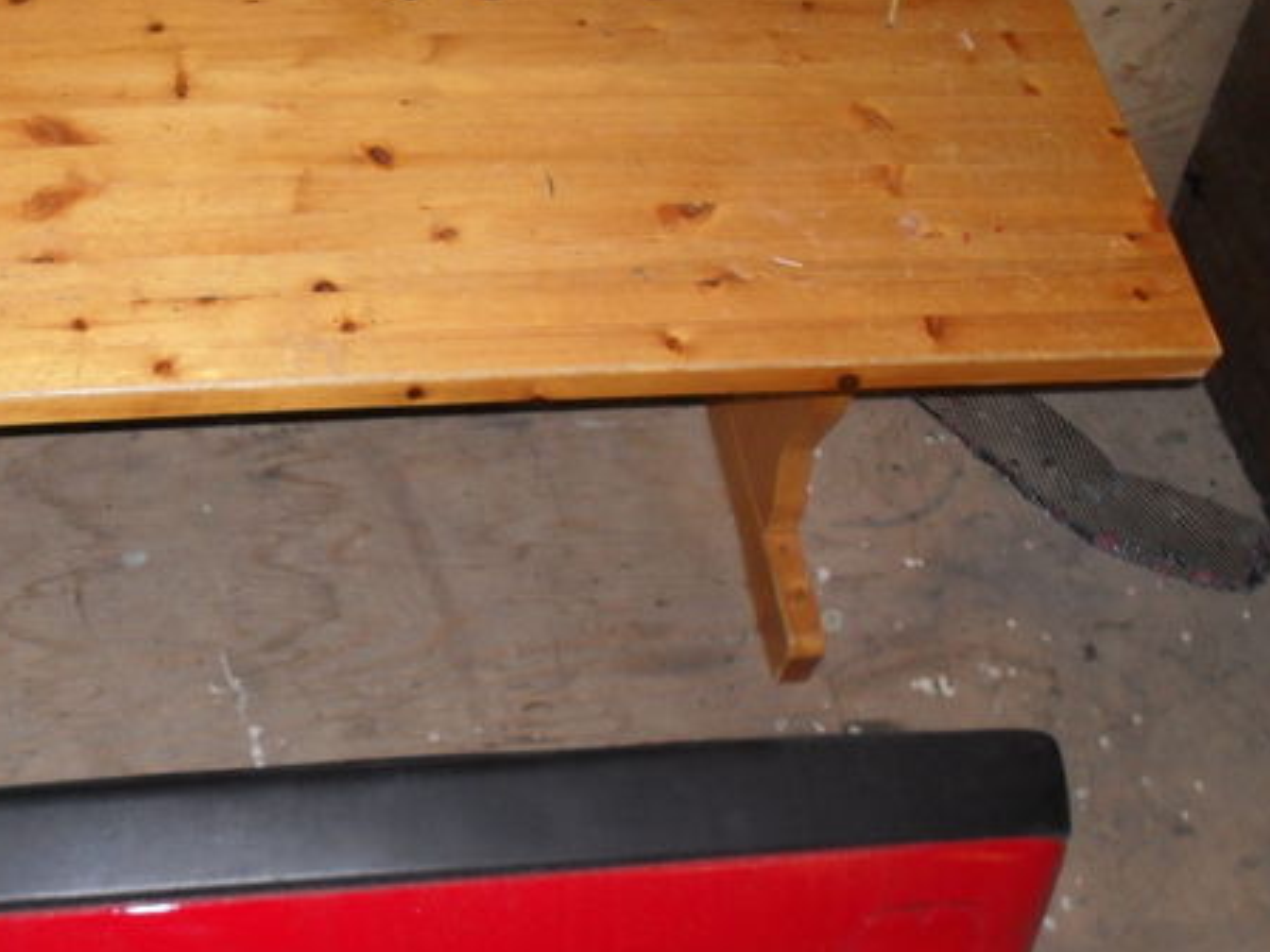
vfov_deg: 29.0
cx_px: 371
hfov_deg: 37.5
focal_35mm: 50
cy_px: 618
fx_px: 1834
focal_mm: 6.3
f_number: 3.2
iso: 200
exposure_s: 1/45
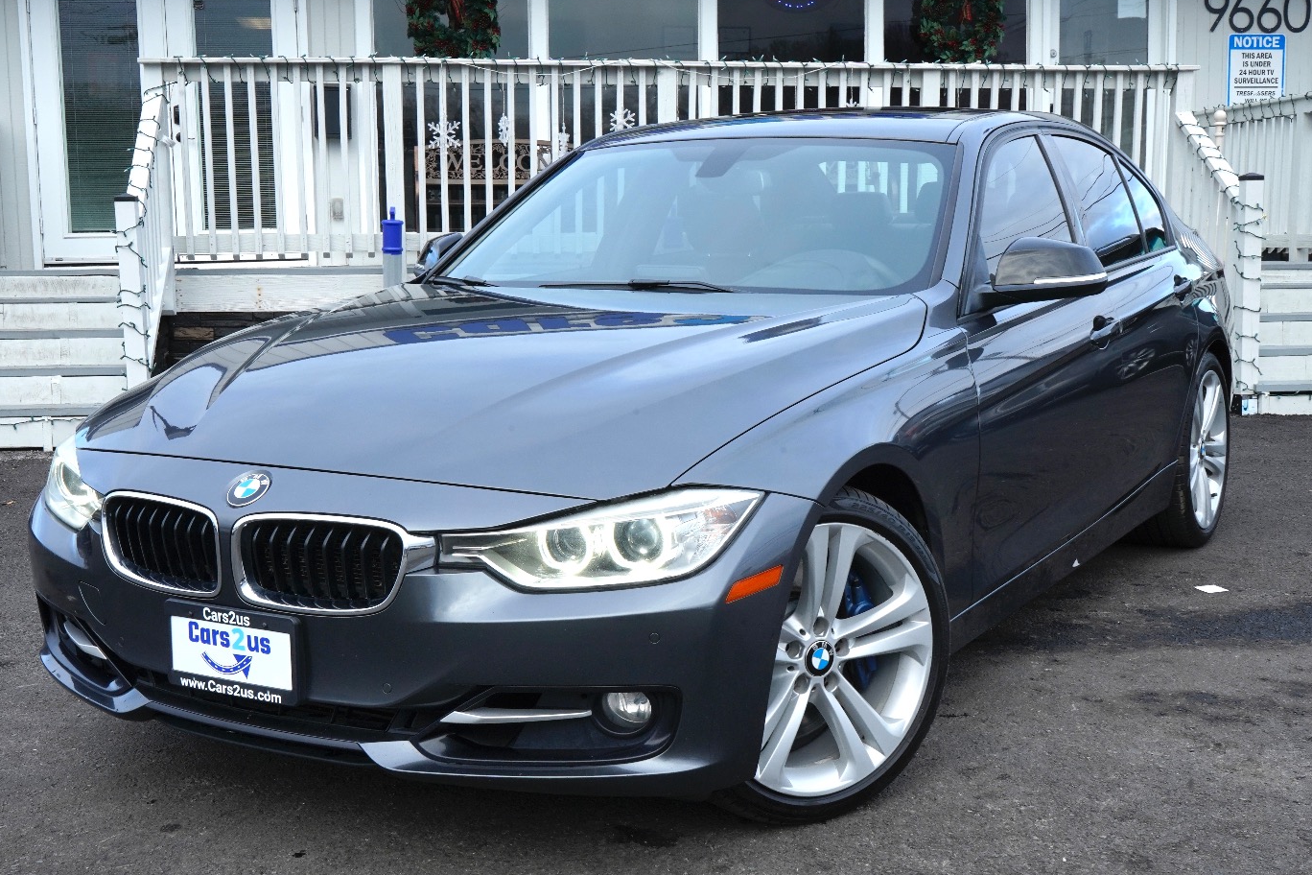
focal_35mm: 45
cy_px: 473
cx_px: 650
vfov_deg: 29.9
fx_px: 1640
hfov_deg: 43.6
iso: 500
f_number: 20
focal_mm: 38
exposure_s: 1/50
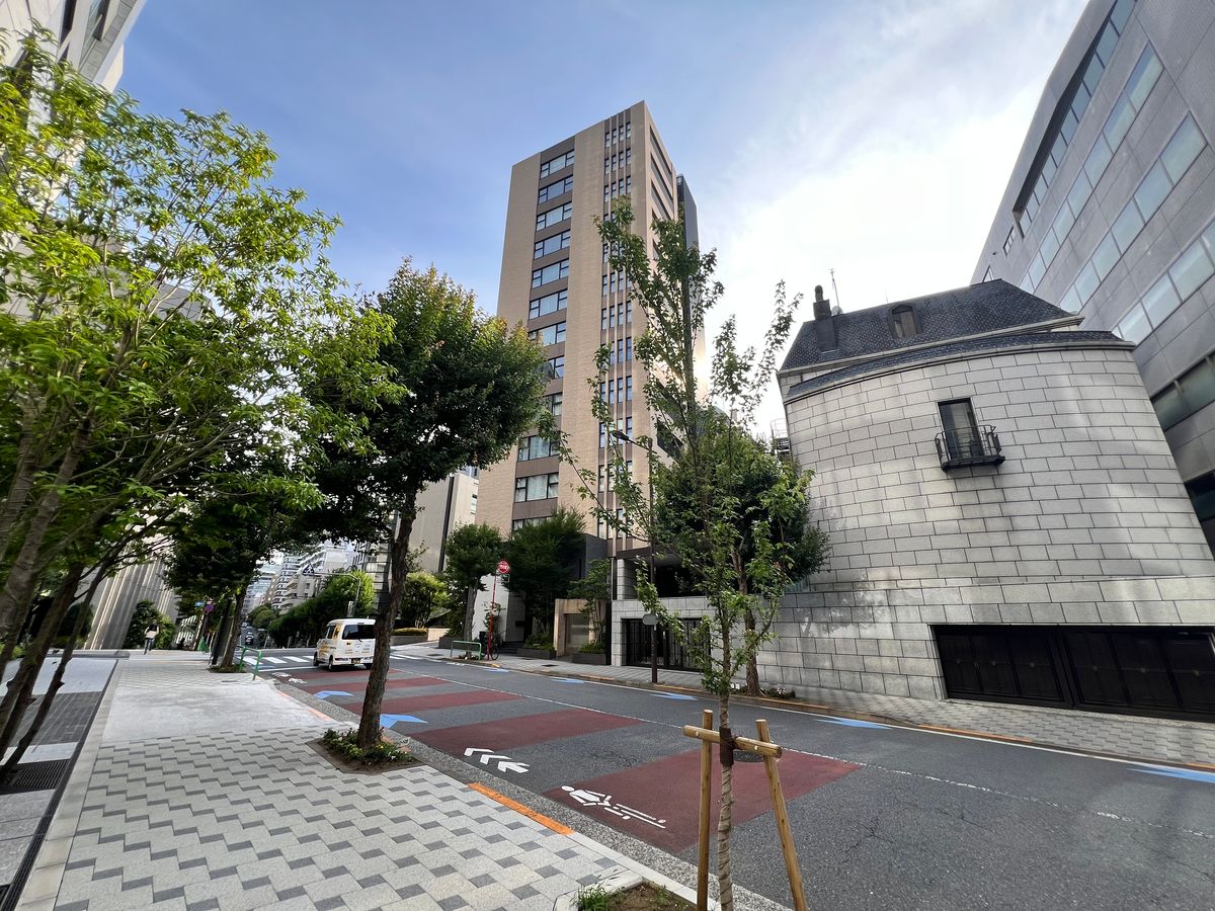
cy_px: 456
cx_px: 608
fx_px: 456
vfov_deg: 89.9
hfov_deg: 106.2
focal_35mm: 13
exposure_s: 1/374
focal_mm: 1.57
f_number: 1.8
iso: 32
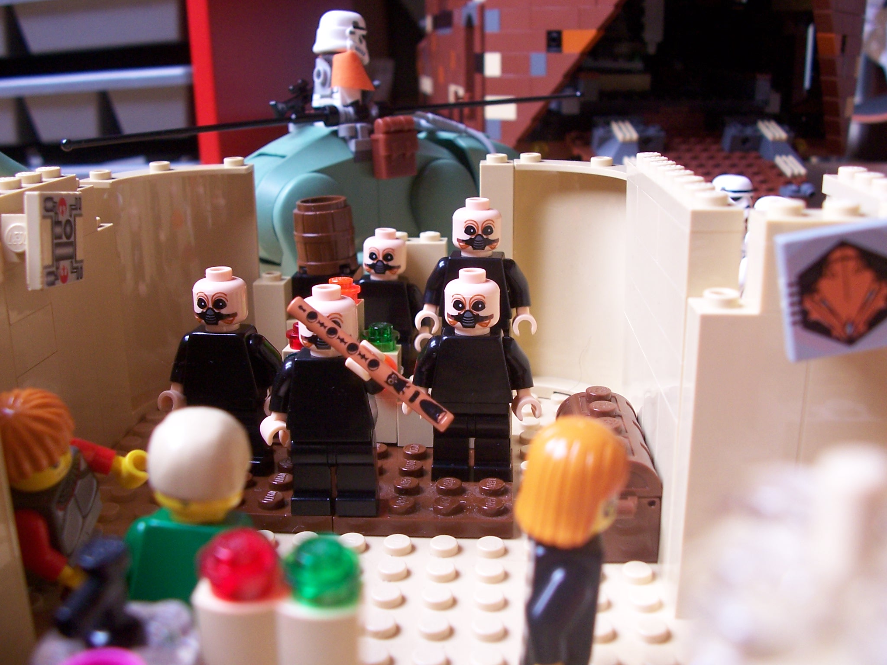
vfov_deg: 40.7
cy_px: 332
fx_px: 897
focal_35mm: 35
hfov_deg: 52.6
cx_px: 444
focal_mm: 6
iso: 140
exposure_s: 1/30
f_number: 2.8
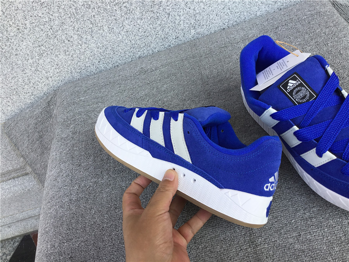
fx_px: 313
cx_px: 174
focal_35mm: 31
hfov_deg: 58.4
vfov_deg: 45.4
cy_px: 131
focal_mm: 3.3
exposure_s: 1/215
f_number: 2.4
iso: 25
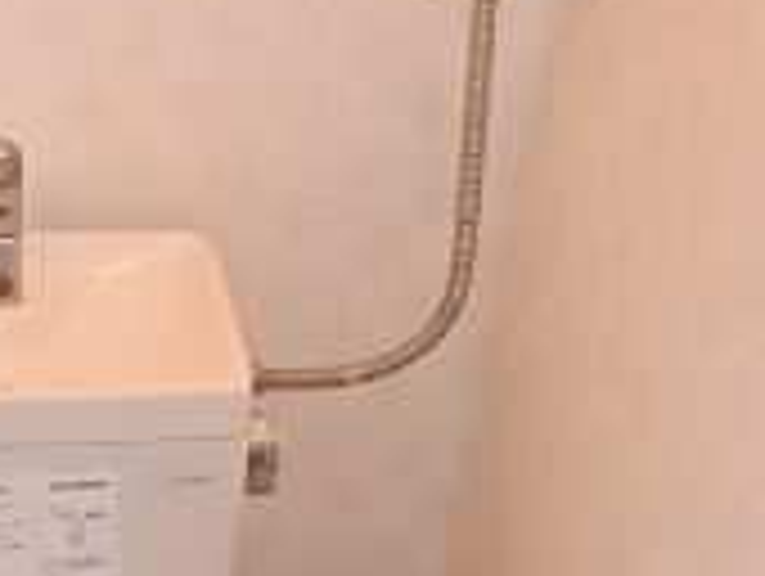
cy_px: 801
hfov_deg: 23.7
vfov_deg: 17.3
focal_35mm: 79
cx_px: 14
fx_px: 1748
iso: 400
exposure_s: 1/30
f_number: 3.5
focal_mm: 3.7
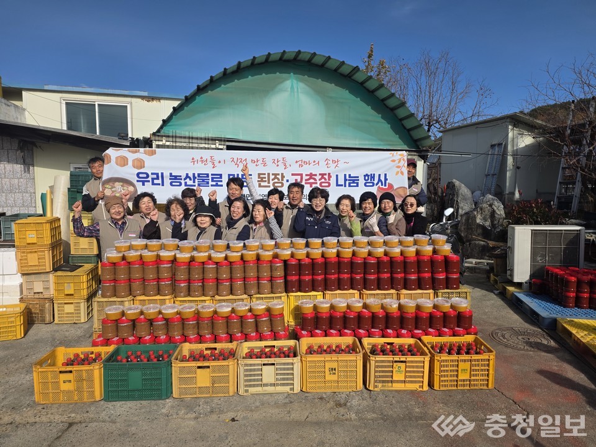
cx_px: 298
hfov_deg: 73.9
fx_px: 396
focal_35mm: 23
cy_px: 224
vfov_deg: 58.9
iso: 64
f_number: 1.7
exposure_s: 1/7944
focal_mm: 6.25
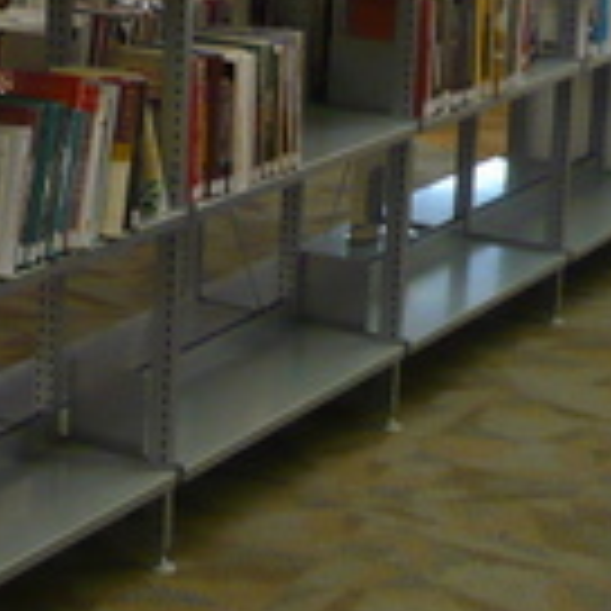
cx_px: -252
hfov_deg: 15.0
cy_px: 27
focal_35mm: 109
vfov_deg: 15.7
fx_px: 2177
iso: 200
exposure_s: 1/25
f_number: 2.8
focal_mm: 5.8
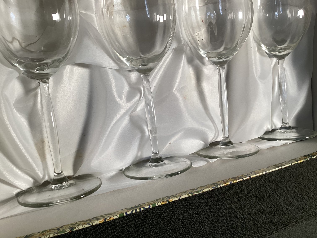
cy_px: 119
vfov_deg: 45.4
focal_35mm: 31
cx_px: 158
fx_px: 284
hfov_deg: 58.3
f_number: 2.4
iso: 100
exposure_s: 1/100
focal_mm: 3.3
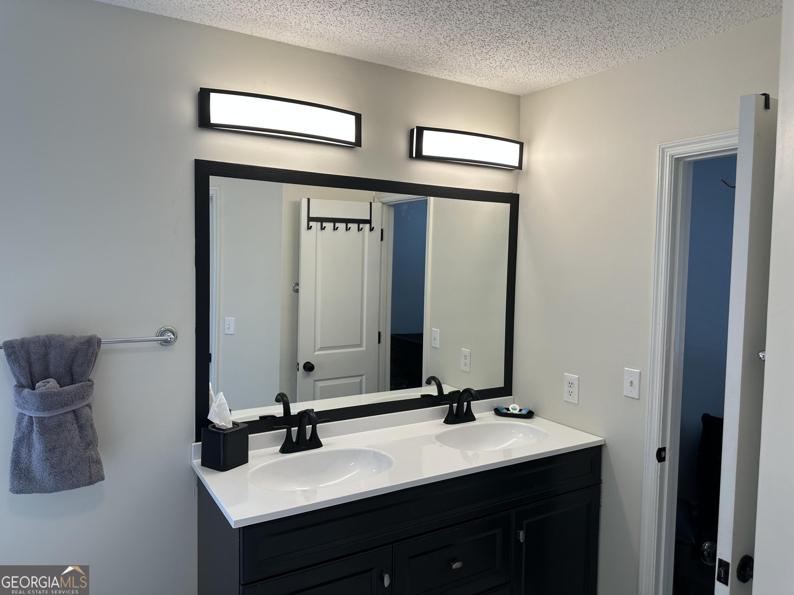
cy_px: 298
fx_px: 550
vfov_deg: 56.8
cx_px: 397
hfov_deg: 71.6
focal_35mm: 24
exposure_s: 1/149
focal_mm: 6.86
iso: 64
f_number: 1.78
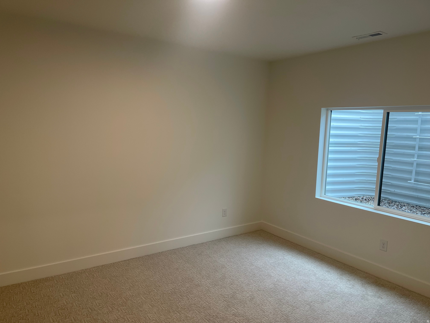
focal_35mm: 25
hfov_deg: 69.4
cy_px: 162
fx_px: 311
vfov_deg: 54.9
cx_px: 215
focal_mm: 5.1
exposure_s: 1/60
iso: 80
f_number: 1.6
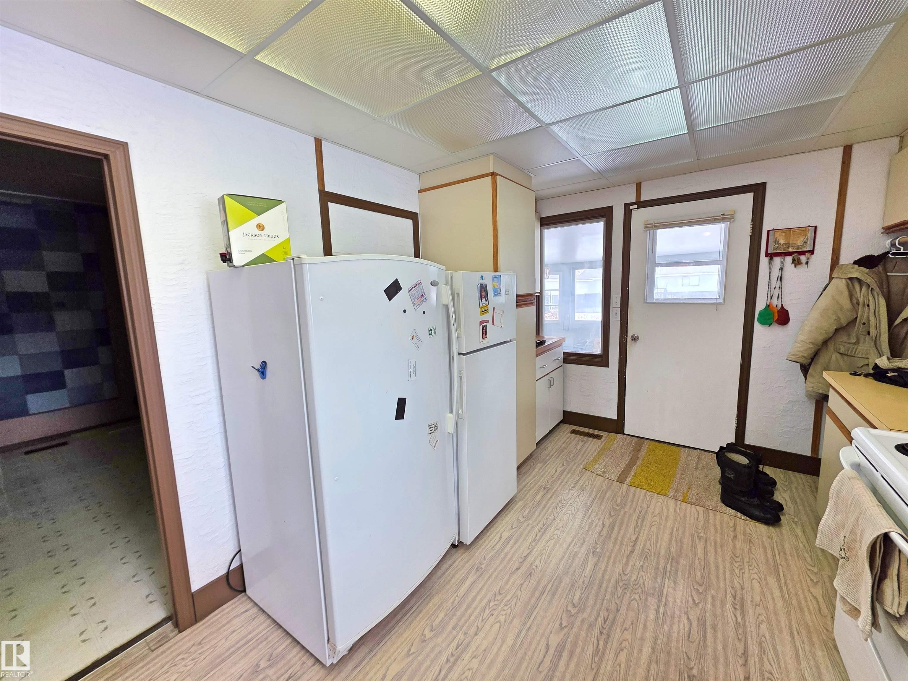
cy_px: 340
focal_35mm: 13
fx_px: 341
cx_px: 454
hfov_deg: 106.2
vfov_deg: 89.9
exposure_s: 1/120
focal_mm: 2.2
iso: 40
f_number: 1.9
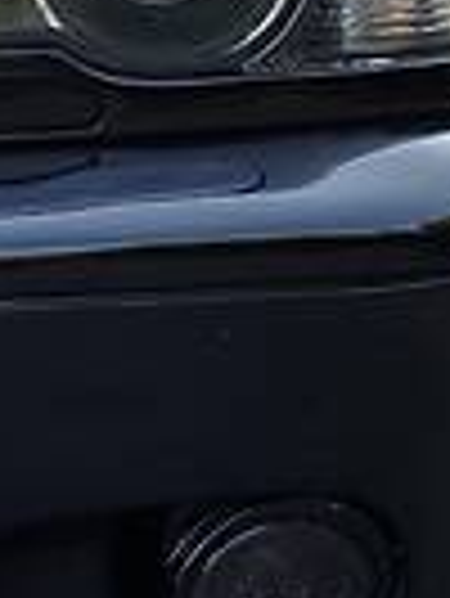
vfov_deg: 6.1
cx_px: 9
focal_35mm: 325
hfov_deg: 4.6
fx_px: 5624
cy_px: -90
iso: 200
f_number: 3.2
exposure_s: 1/400
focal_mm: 50
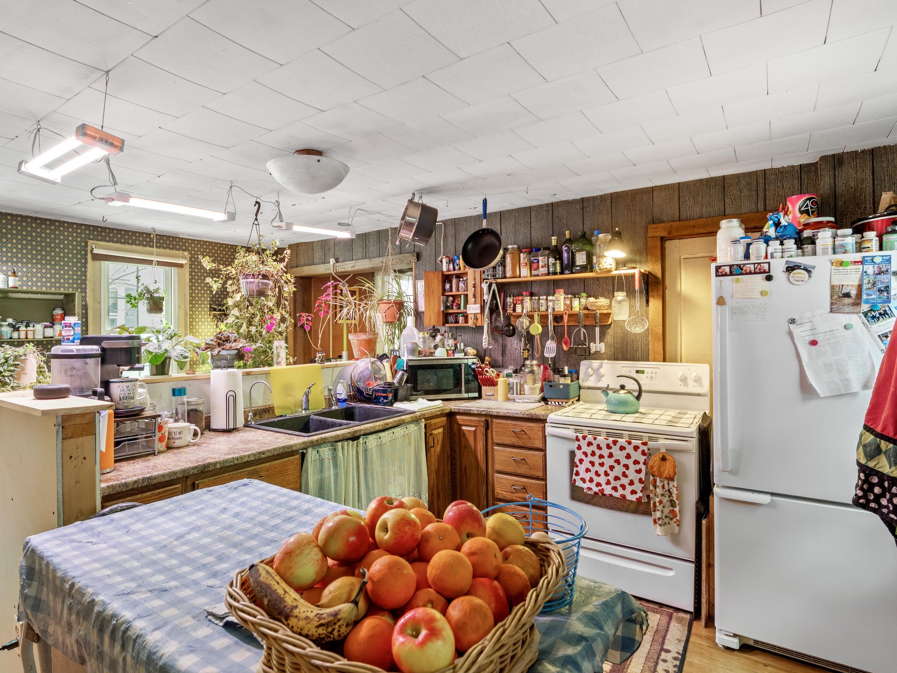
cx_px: 434
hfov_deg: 87.7
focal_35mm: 18
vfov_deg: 71.6
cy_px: 347
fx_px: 466
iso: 640
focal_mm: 16
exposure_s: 1/4
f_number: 8
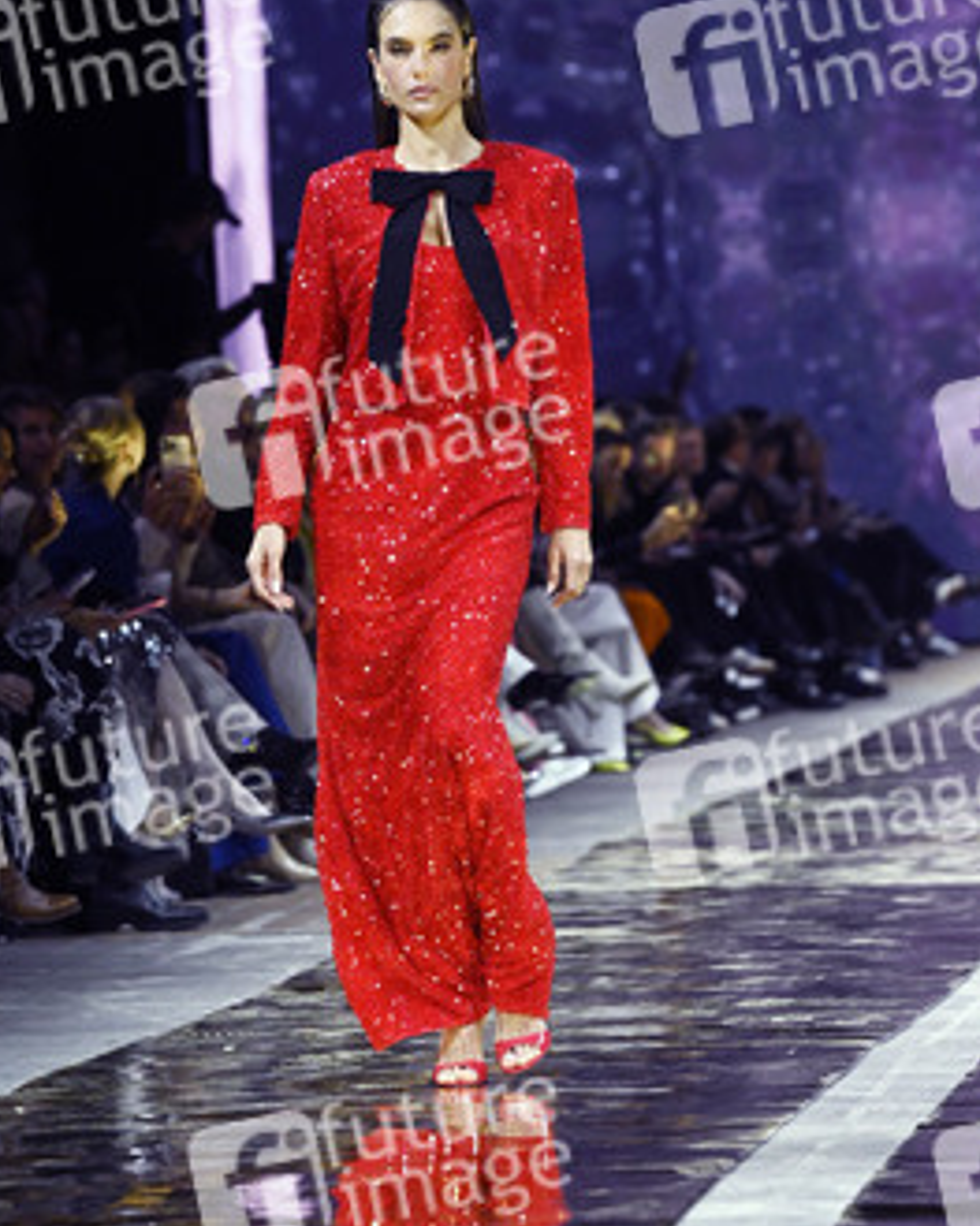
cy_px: 607
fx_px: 8270
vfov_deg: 8.5
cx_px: 488
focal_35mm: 228
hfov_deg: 6.8
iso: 5000
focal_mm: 200
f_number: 6.3
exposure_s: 1/400
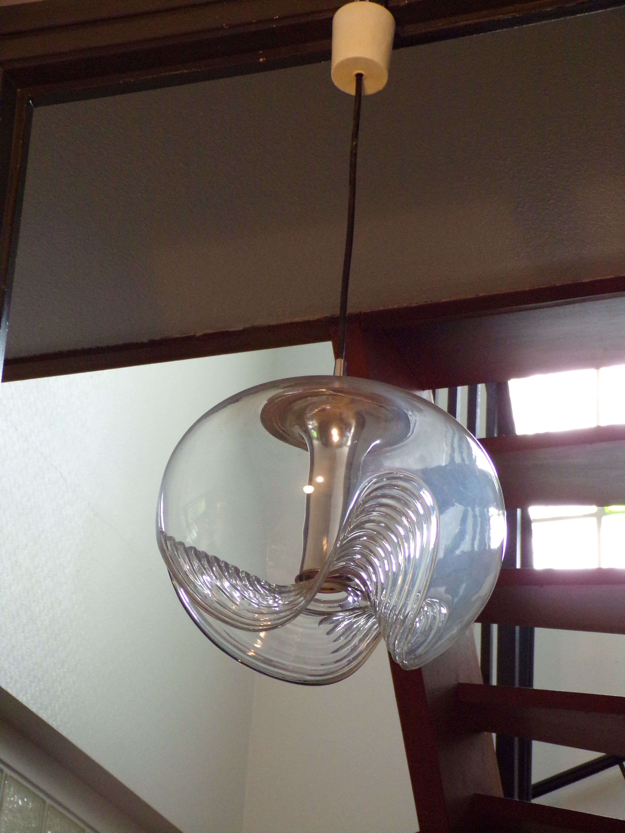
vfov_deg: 22.8
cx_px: 312
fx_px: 2070
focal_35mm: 86
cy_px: 416
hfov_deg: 17.2
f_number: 4
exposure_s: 1/50
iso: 536
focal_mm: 15.4
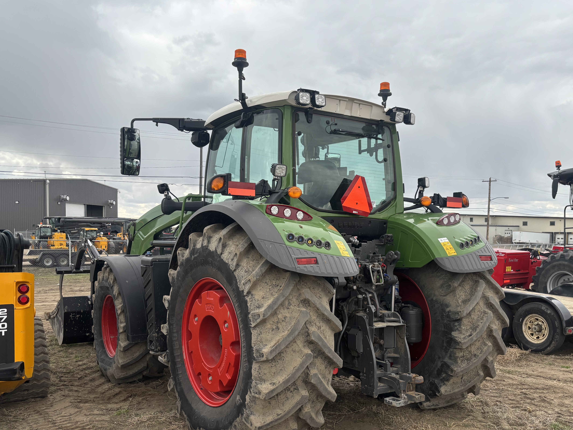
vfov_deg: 40.6
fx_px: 579
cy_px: 246
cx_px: 312
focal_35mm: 35
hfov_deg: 52.6
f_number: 1.6
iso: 50
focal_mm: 5.96
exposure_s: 1/1949
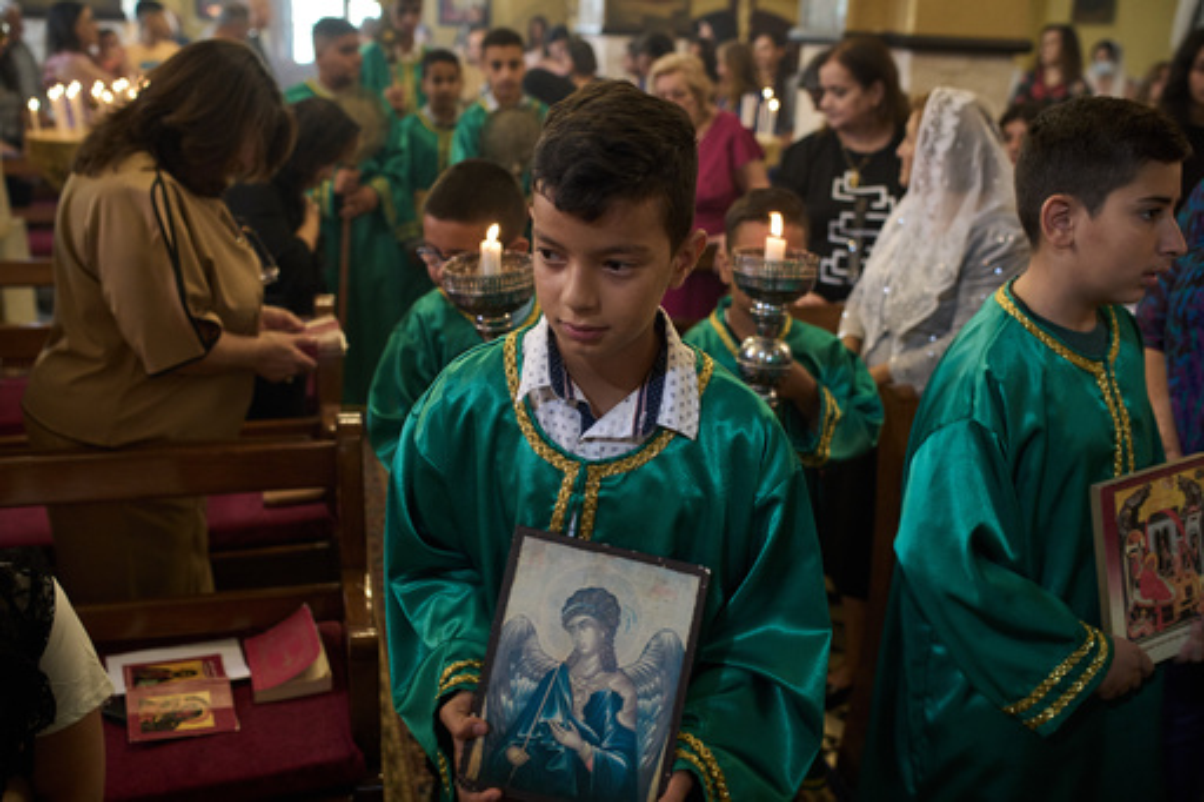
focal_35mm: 35
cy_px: 401
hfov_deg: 54.4
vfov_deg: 37.8
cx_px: 602
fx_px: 1170
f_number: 2.8
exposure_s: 1/250
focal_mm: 35
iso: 2500
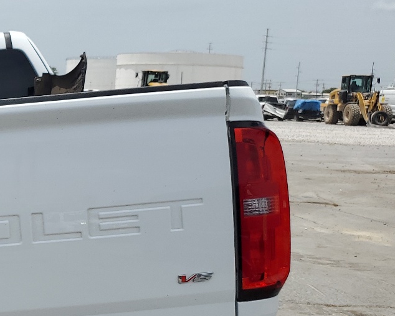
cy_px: 213
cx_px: -70
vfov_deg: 23.7
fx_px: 749
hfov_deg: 26.5
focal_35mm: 64
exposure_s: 1/5000
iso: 50
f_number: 1.5
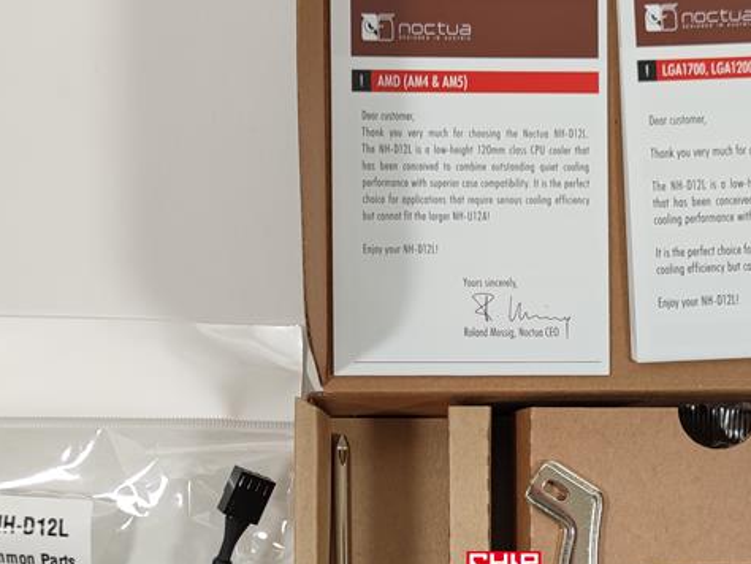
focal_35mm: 66
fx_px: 1433
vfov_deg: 21.5
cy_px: 563
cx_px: 504
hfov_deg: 29.2
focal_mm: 6.78
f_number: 1.85
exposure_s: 1/100
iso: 54
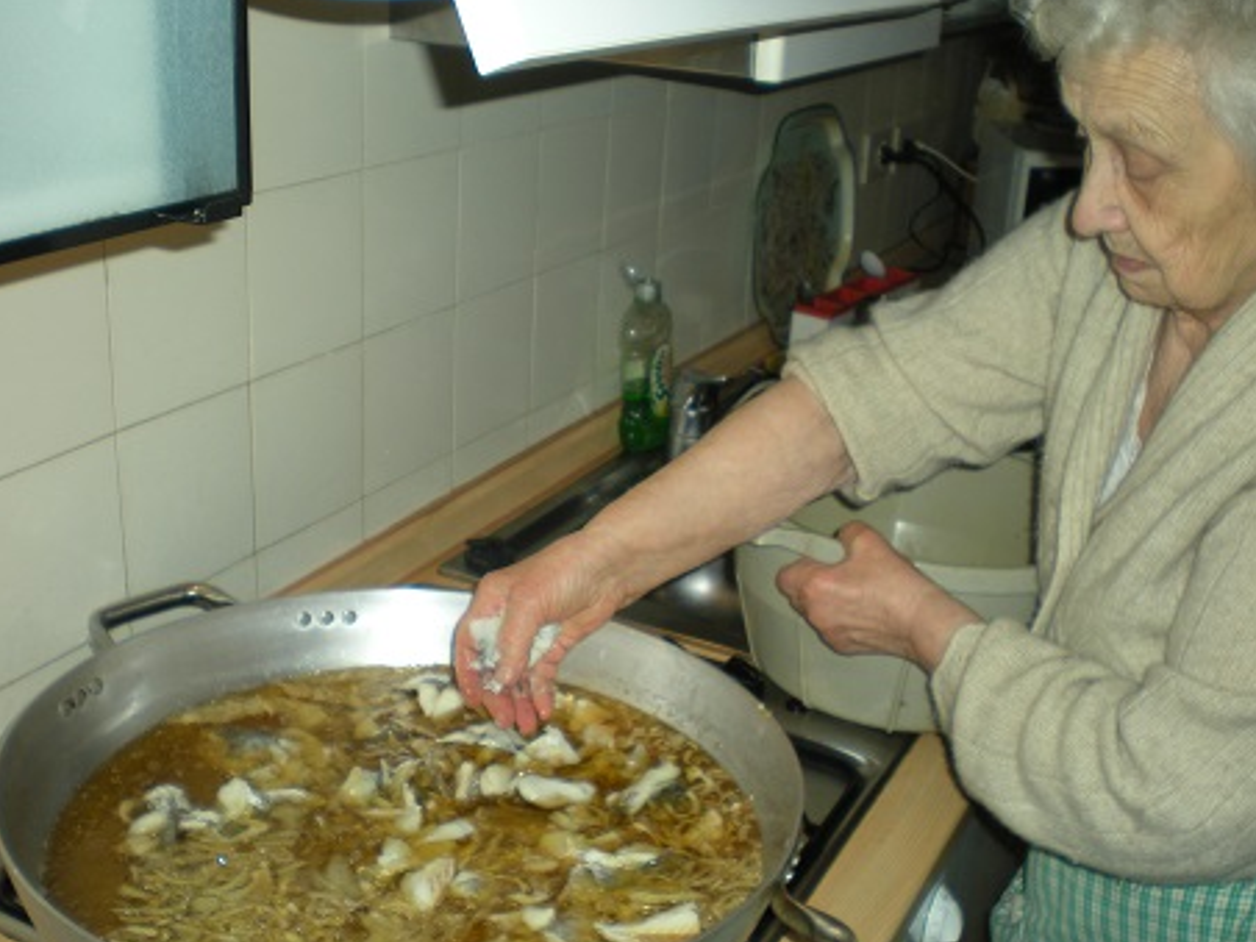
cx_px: 639
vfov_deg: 34.3
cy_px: 504
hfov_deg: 44.8
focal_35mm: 42
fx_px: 1524
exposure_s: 1/60
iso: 64
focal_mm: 6.3
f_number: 3.1
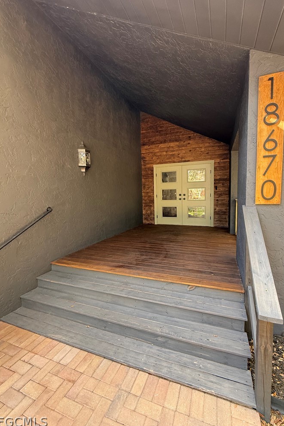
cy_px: 212
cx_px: 158
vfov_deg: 100.4
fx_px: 177
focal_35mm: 15
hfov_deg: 77.1
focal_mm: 2.22
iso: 200
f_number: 2.2
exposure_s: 1/99
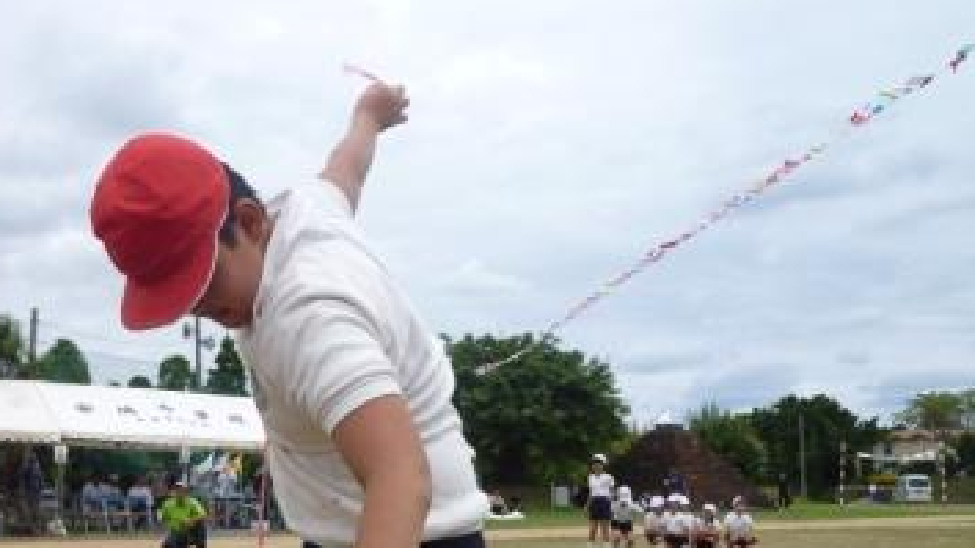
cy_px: 408
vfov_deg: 29.3
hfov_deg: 50.0
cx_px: 366
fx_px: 1034
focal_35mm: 40
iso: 80
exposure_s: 1/500
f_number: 4.5
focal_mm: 5.2
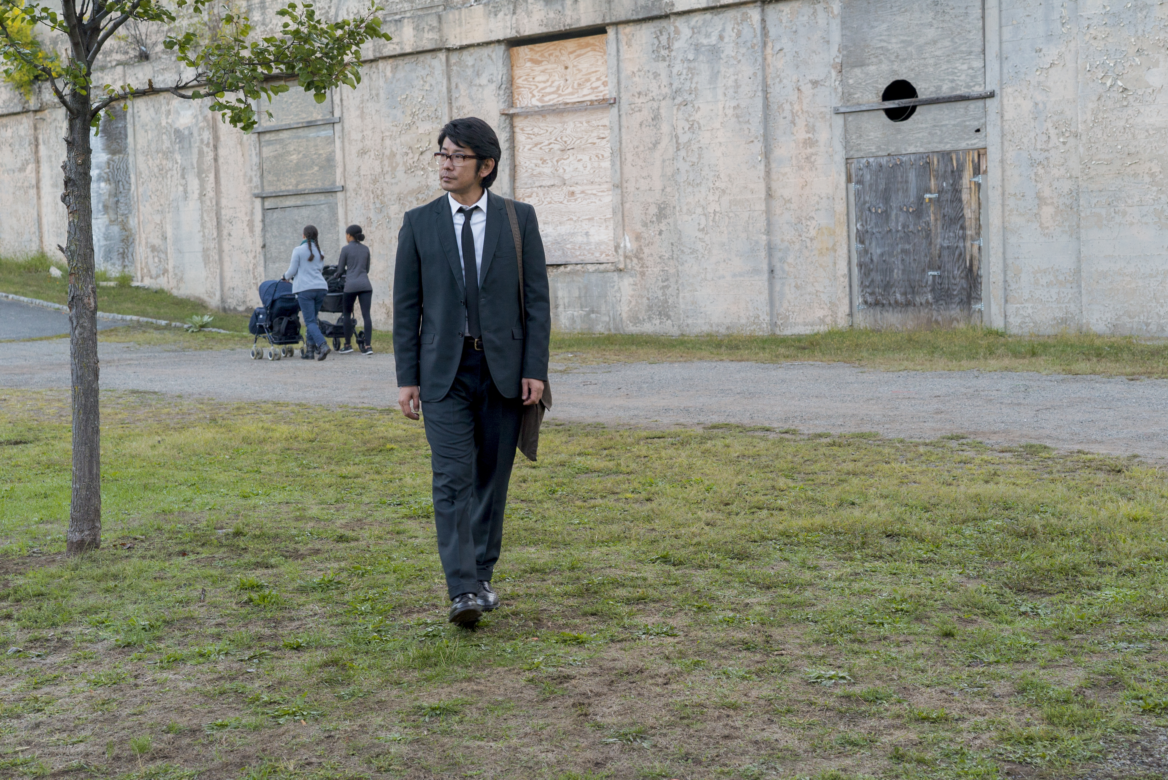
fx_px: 1785
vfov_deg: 24.6
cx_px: 584
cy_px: 390
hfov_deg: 36.2
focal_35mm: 55
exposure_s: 1/100
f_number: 8
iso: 1000
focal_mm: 55
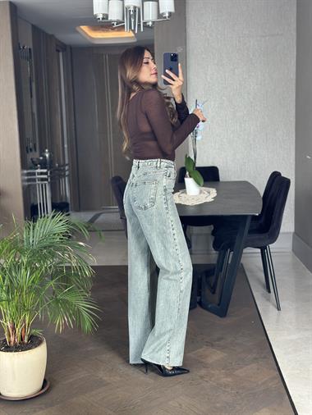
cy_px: 208
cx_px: 156
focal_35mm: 48
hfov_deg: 30.3
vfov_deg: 39.6
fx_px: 576
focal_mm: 6.86
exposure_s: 1/101
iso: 125
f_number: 1.78
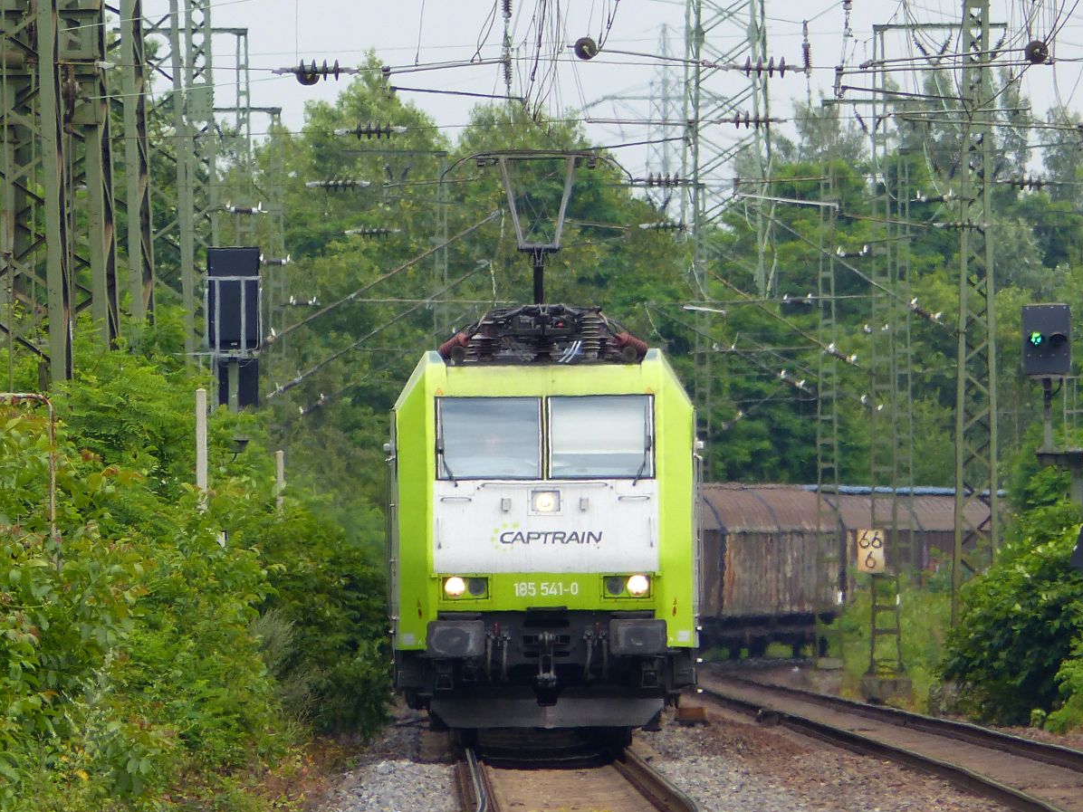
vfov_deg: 1.5
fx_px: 31067
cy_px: 406
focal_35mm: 993
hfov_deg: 2.0
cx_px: 542
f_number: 2.8
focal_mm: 108
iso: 100
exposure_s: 1/640
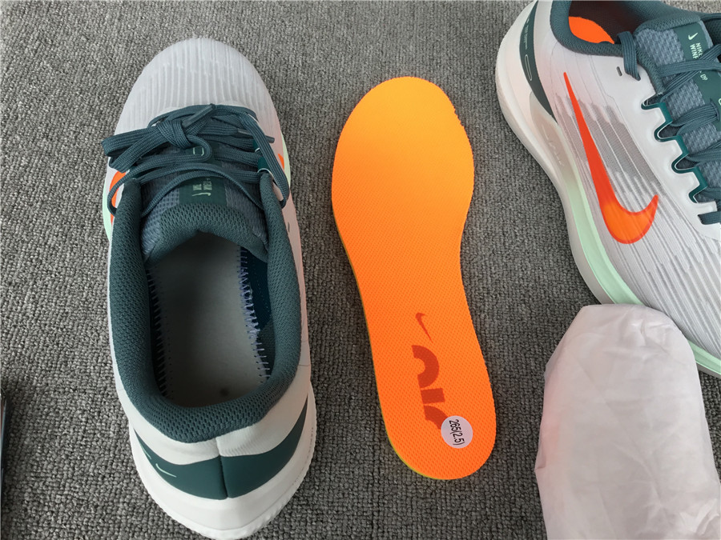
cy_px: 270
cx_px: 360
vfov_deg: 45.4
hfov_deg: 58.4
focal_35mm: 31
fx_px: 646
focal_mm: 3.3
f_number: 2.4
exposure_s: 1/100
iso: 40
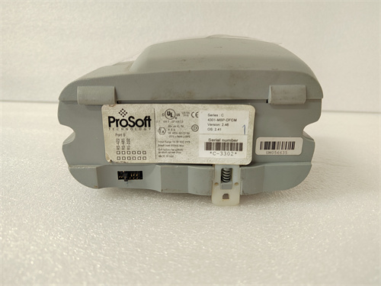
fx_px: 253
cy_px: 143
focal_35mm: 23
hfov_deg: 73.9
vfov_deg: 58.9
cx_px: 190
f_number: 1.9
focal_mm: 5.52
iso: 1300
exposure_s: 1/50
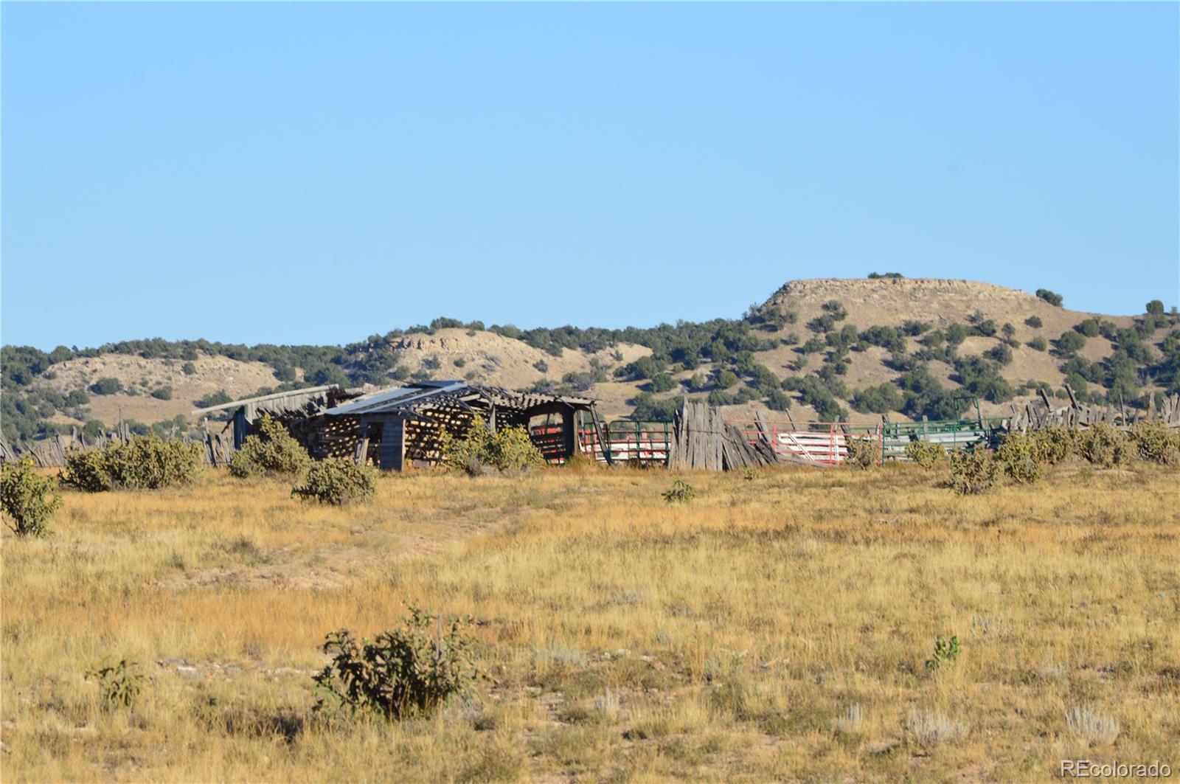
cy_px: 392
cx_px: 590
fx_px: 9822
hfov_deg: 6.9
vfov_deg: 4.6
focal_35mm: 300
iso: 360
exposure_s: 1/500
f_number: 11
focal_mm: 200
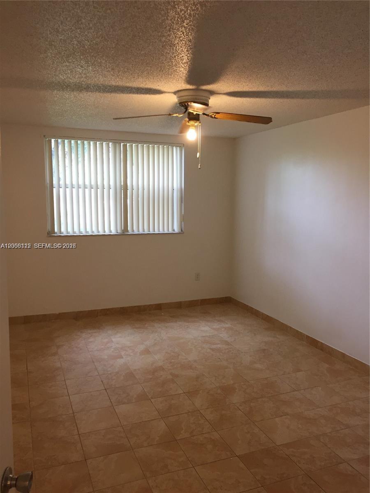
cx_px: 185
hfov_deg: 48.2
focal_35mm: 29
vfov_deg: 61.7
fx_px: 413
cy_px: 246
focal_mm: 4.15
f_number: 2.2
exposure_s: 1/30
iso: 40
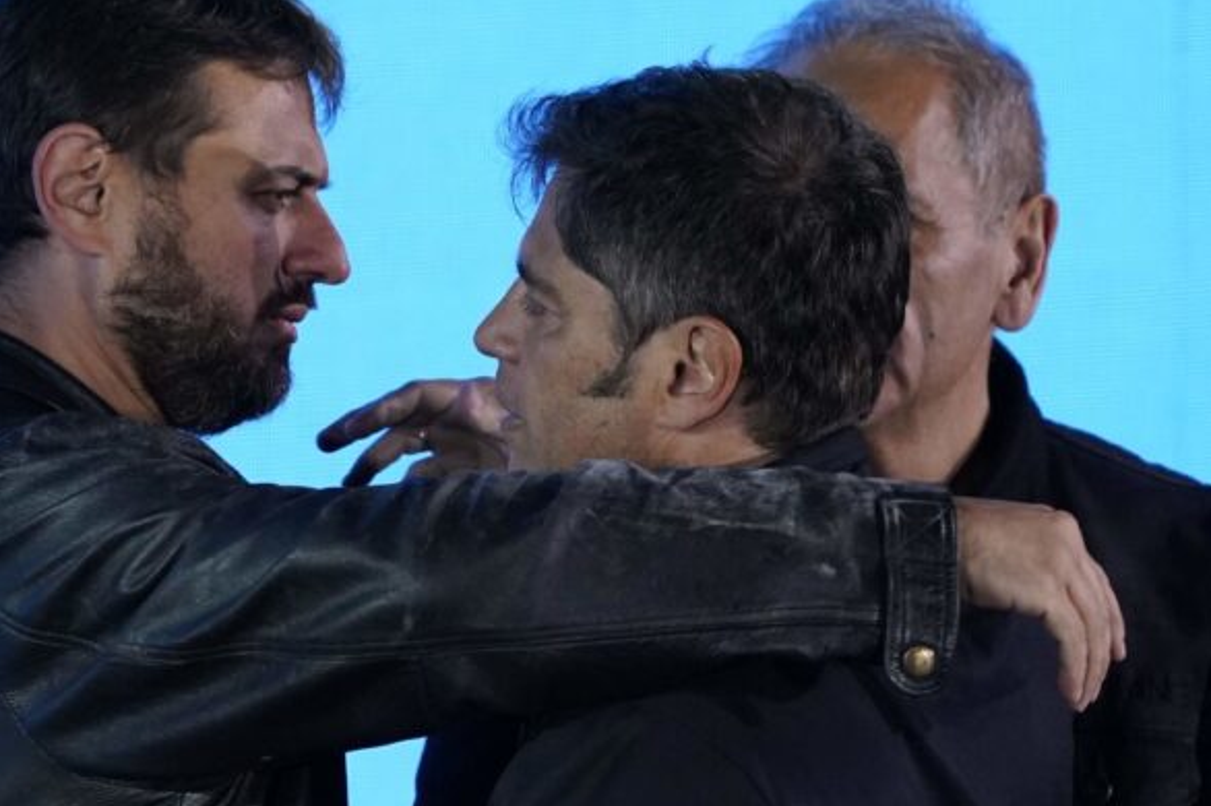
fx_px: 30862
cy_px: 525
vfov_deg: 1.5
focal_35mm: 918
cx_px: 213
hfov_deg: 2.2
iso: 3200
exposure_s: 1/640
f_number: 6.3
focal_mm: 448
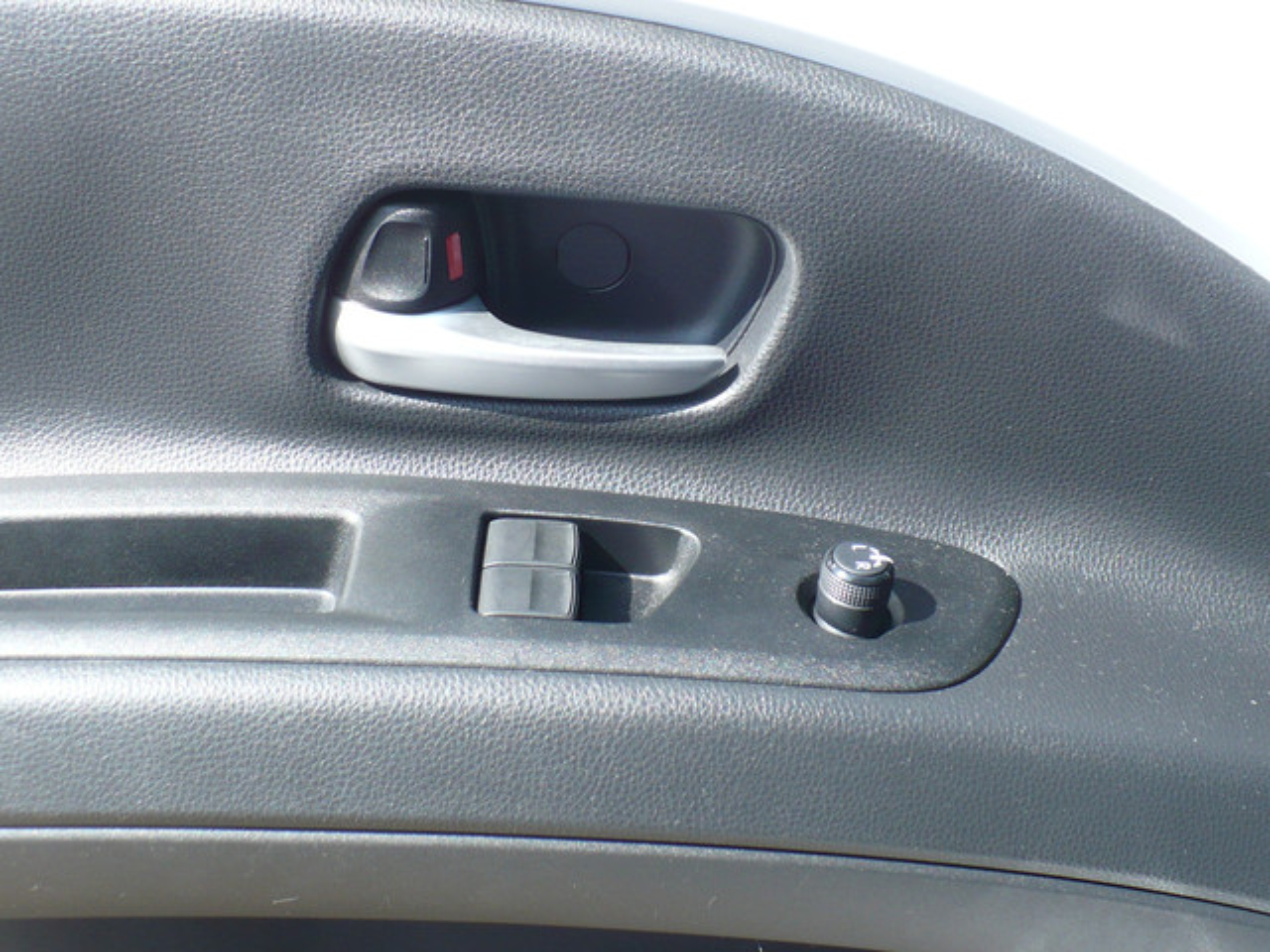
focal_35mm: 49
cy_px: 476
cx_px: 635
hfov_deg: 38.9
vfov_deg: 29.7
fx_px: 1798
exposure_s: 1/250
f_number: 2.8
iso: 100
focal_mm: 6.1
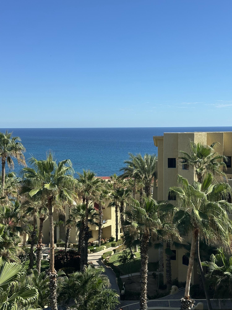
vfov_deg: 39.7
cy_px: 155
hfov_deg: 30.3
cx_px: 116
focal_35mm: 48
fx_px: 429
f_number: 1.78
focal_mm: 6.86
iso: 64
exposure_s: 1/4367
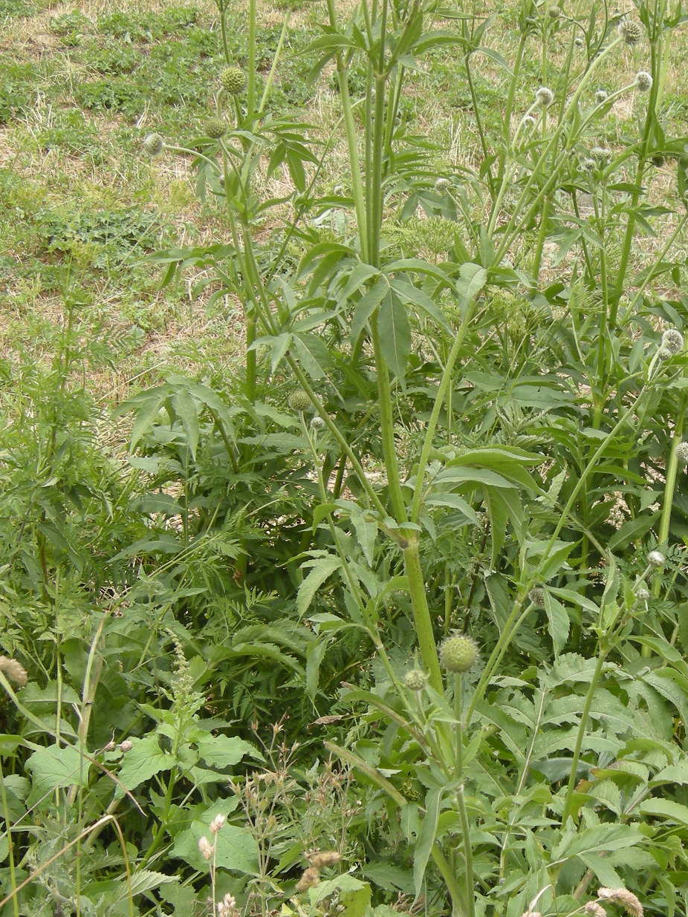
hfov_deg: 21.4
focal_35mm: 68
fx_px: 1802
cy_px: 574
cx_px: 515
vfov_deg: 28.5
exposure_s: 1/102
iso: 64
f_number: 3.8
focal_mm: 7.5
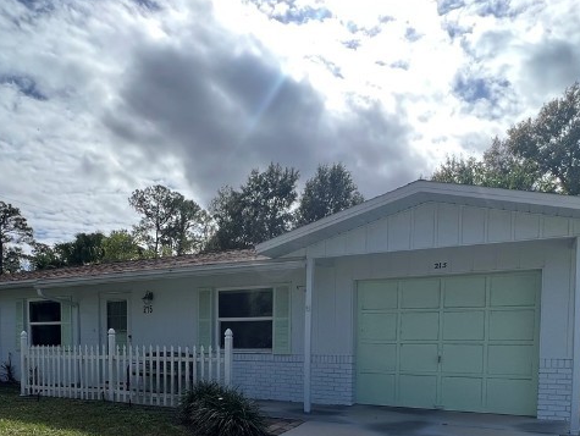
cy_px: 366
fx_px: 470
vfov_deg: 46.4
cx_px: 241
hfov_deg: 63.0
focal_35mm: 28
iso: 32
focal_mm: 1.57
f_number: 1.8
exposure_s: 1/1845
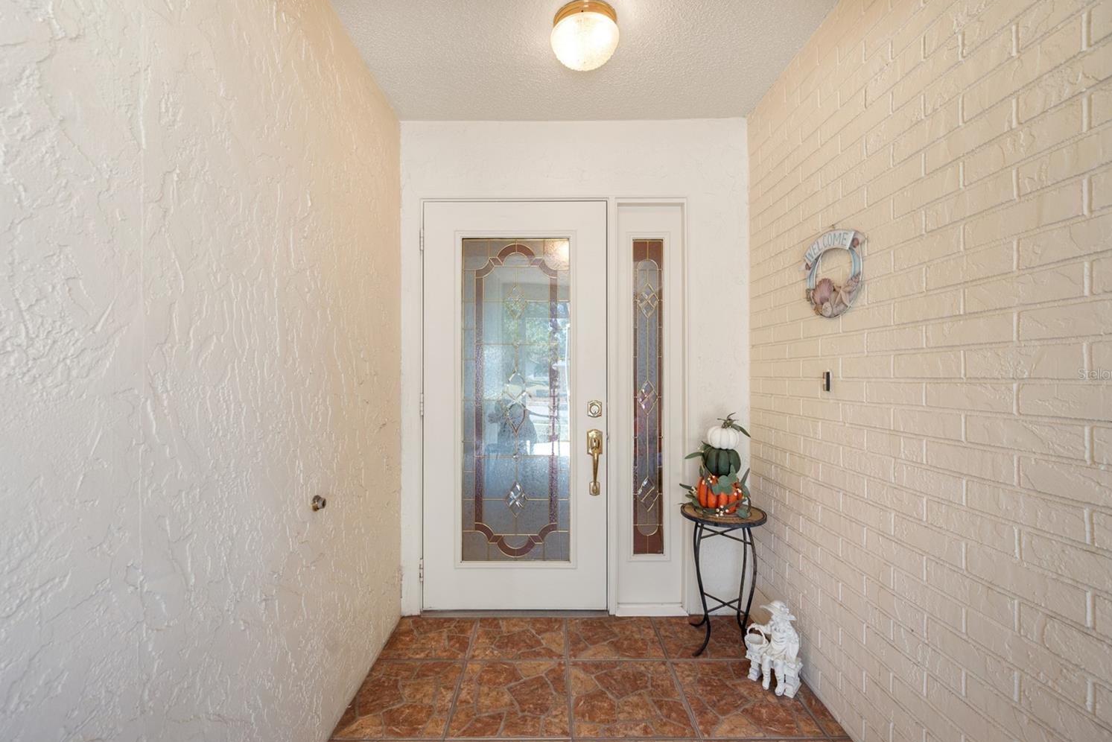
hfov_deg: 100.4
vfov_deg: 77.3
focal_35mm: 15
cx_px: 548
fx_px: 463
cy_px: 374
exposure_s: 1/13
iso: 250
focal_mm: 14
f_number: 6.3
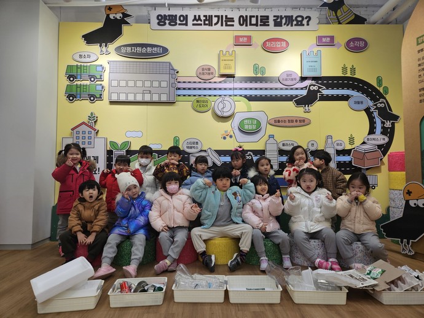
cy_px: 159
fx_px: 282
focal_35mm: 23
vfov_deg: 58.9
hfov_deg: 73.9
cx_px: 212
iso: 80
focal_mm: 5.4
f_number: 1.8
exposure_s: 1/120
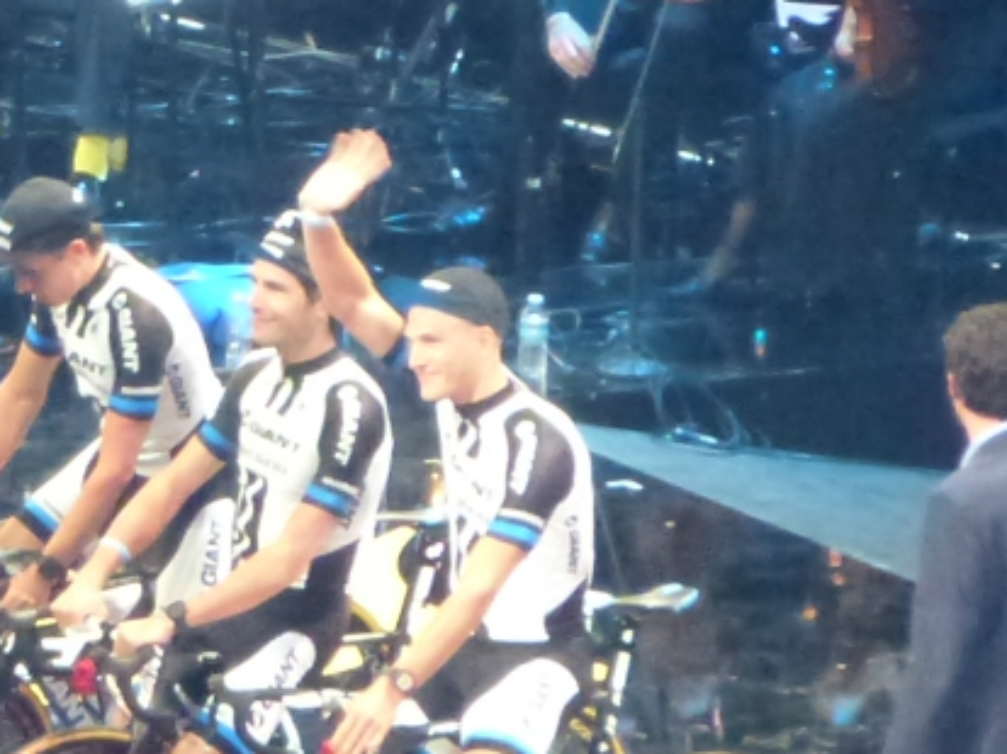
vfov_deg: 5.2
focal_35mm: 288
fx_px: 8373
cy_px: 566
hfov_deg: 6.9
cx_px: 462
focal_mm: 29
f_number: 3.7
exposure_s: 1/20
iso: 800
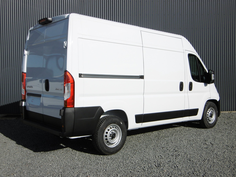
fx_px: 259
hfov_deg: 49.0
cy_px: 88
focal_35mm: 38
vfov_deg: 37.7
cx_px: 118
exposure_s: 1/320
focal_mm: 6.8
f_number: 9.3
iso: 100
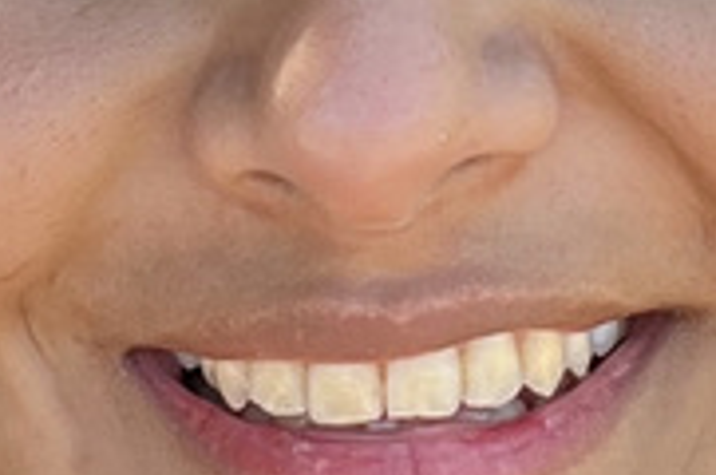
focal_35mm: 177
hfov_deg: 11.6
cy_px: -40
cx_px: 483
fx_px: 3514
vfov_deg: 7.7
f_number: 2.2
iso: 32
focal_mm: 2.71
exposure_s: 1/121
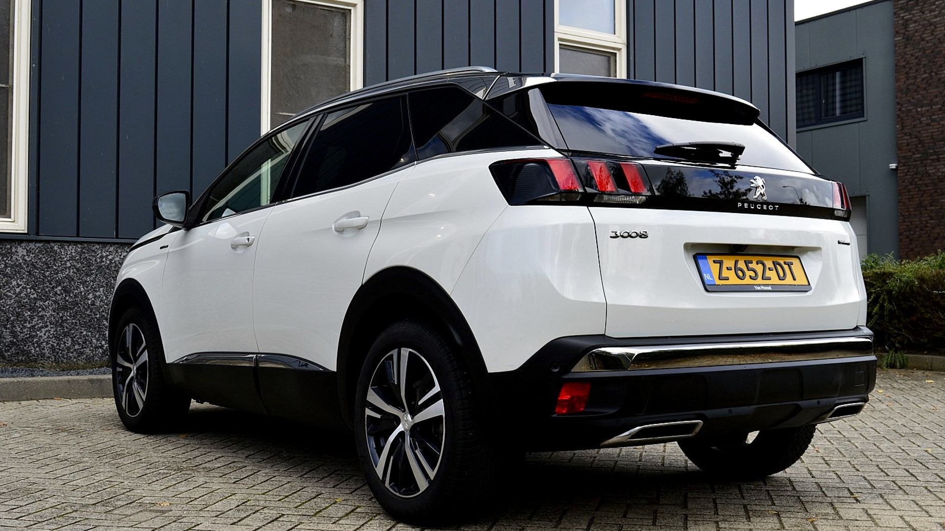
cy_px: 274
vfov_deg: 26.5
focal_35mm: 45
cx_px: 472
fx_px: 1128
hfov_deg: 45.5
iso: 400
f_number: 9
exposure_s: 1/160
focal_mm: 28
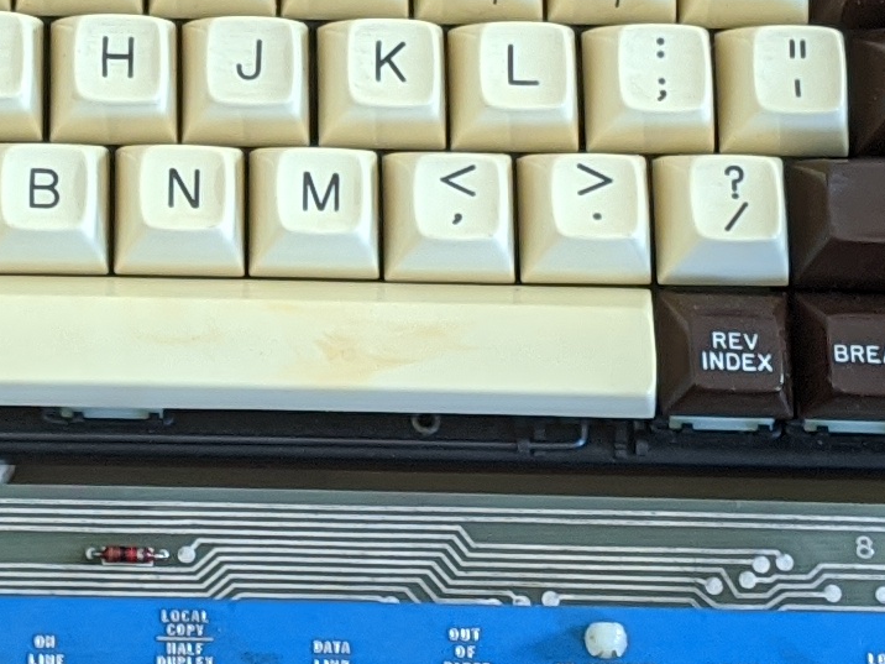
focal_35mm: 152
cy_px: 177
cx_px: 111
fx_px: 3886
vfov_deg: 9.7
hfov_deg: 12.9
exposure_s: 1/22.8
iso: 79
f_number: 1.8
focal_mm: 4.44
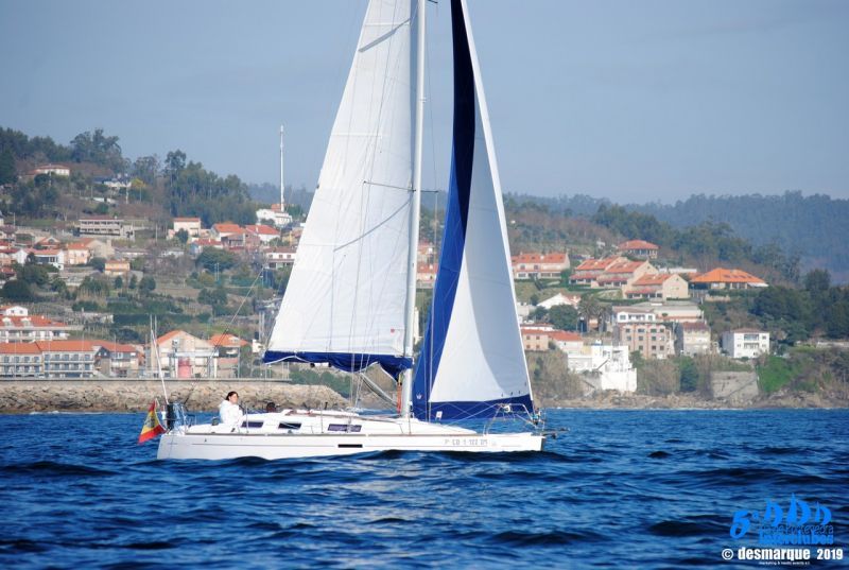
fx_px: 4785
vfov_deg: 6.8
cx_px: 424
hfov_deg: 10.1
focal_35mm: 202
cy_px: 285
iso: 100
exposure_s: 1/640
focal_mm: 135
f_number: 6.3
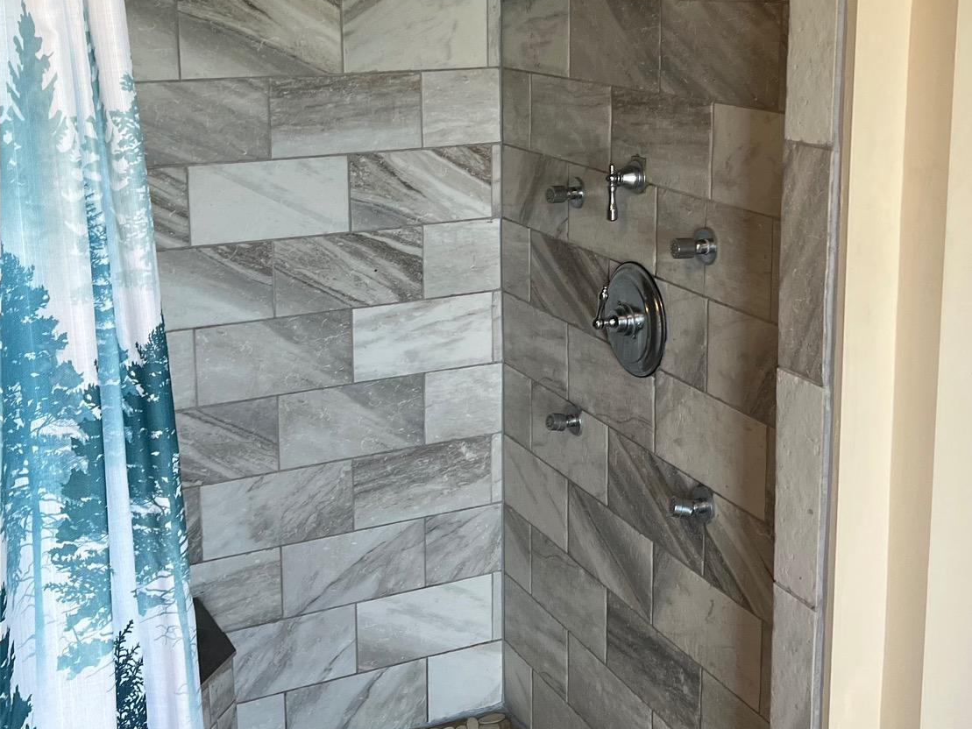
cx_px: 512
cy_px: 175
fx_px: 1348
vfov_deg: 29.7
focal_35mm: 48
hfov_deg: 39.6
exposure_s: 1/60
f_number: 1.5
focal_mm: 5.7
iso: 64
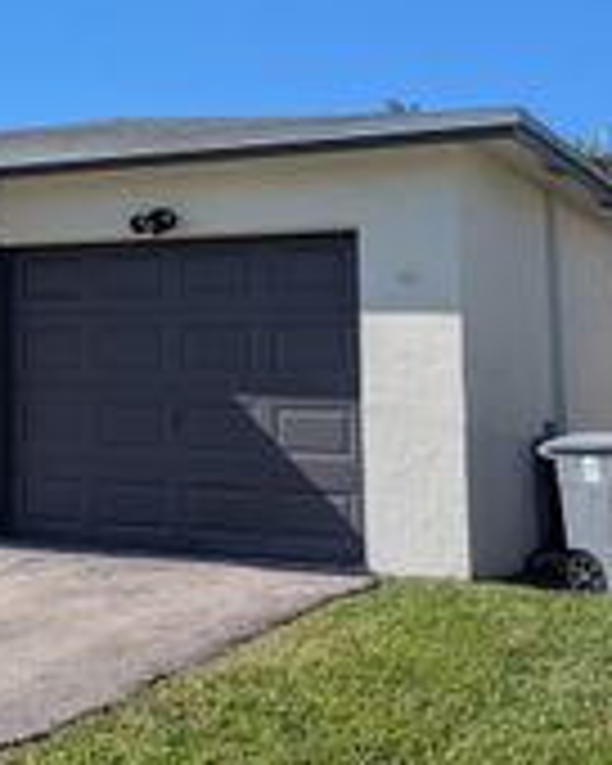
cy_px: 173
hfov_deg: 20.7
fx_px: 1562
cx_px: -126
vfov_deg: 27.1
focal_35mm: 69
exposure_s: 1/2137
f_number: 1.85
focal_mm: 6.81
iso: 42
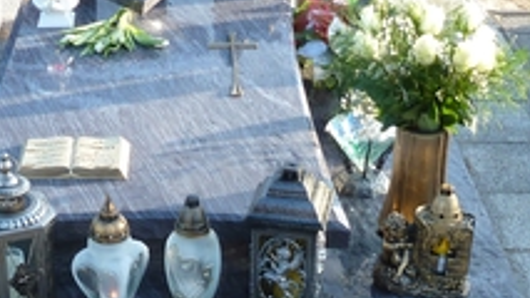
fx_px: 1153
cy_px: 238
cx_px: 229
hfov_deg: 25.9
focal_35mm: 82
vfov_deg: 14.7
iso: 80
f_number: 3.3
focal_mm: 4.1
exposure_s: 1/80
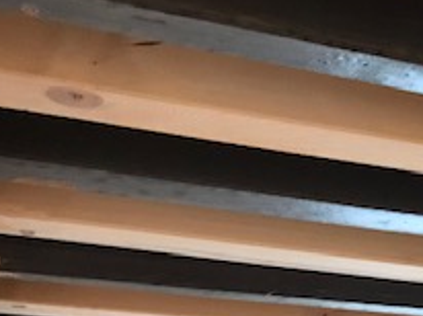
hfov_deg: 19.7
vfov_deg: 16.9
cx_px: 624
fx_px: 1062
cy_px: 172
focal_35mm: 87
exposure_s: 1/5
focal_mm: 3.99
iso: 80
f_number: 1.8
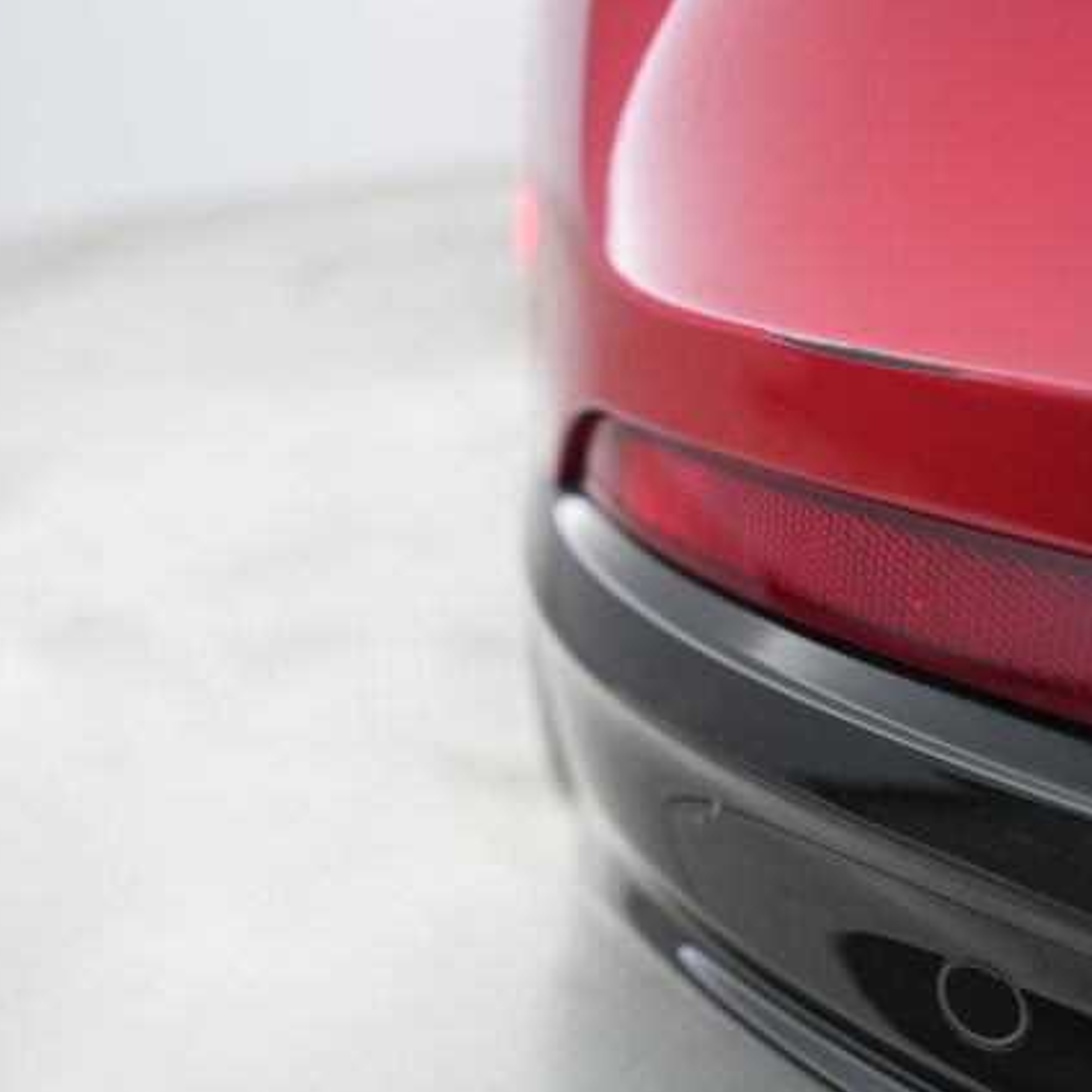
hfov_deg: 46.0
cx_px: 496
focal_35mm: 36
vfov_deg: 46.0
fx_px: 1285
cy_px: 547
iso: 1600
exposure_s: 1/100
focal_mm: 28
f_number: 2.8
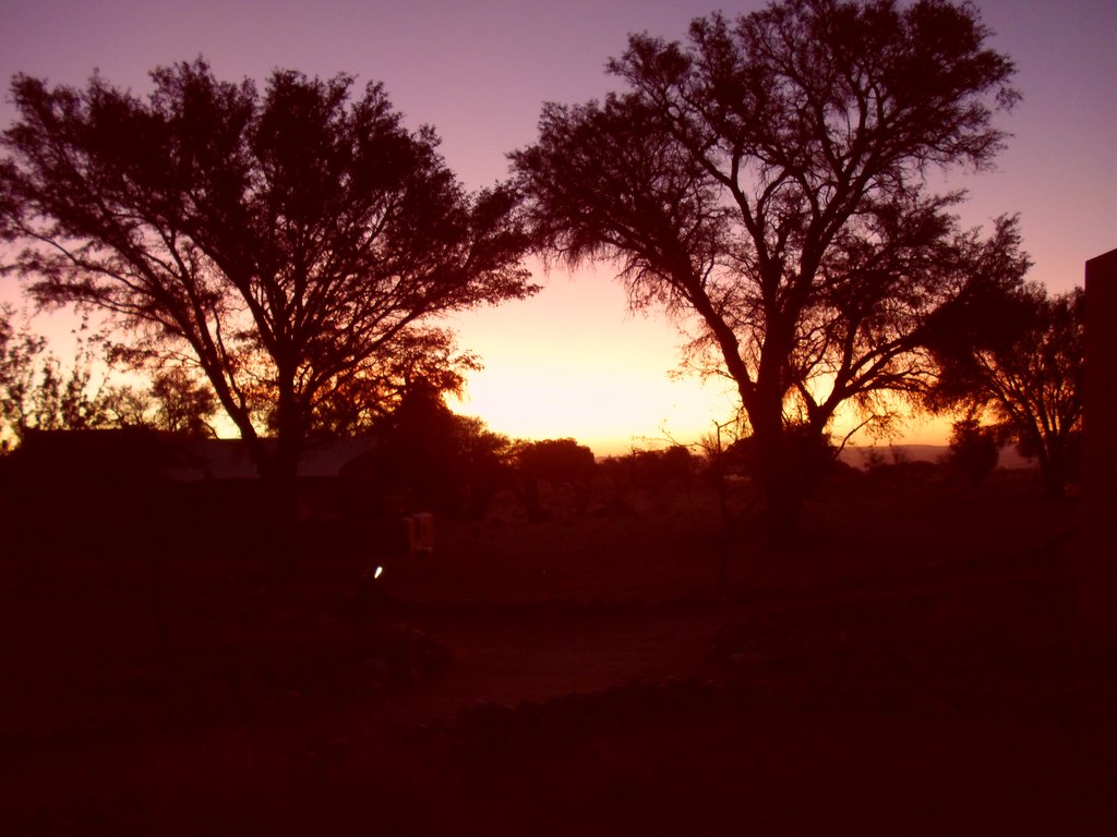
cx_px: 558
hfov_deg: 49.0
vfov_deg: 37.7
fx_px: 1226
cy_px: 418
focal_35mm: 38
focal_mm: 6.2
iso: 200
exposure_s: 1/20
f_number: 2.8
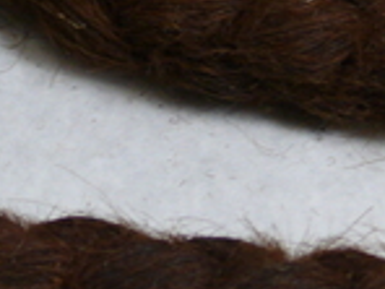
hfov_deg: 10.1
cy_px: -42
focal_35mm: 189
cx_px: -232
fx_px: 2102
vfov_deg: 7.8
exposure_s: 1/30
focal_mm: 7.4
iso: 125
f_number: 2.8
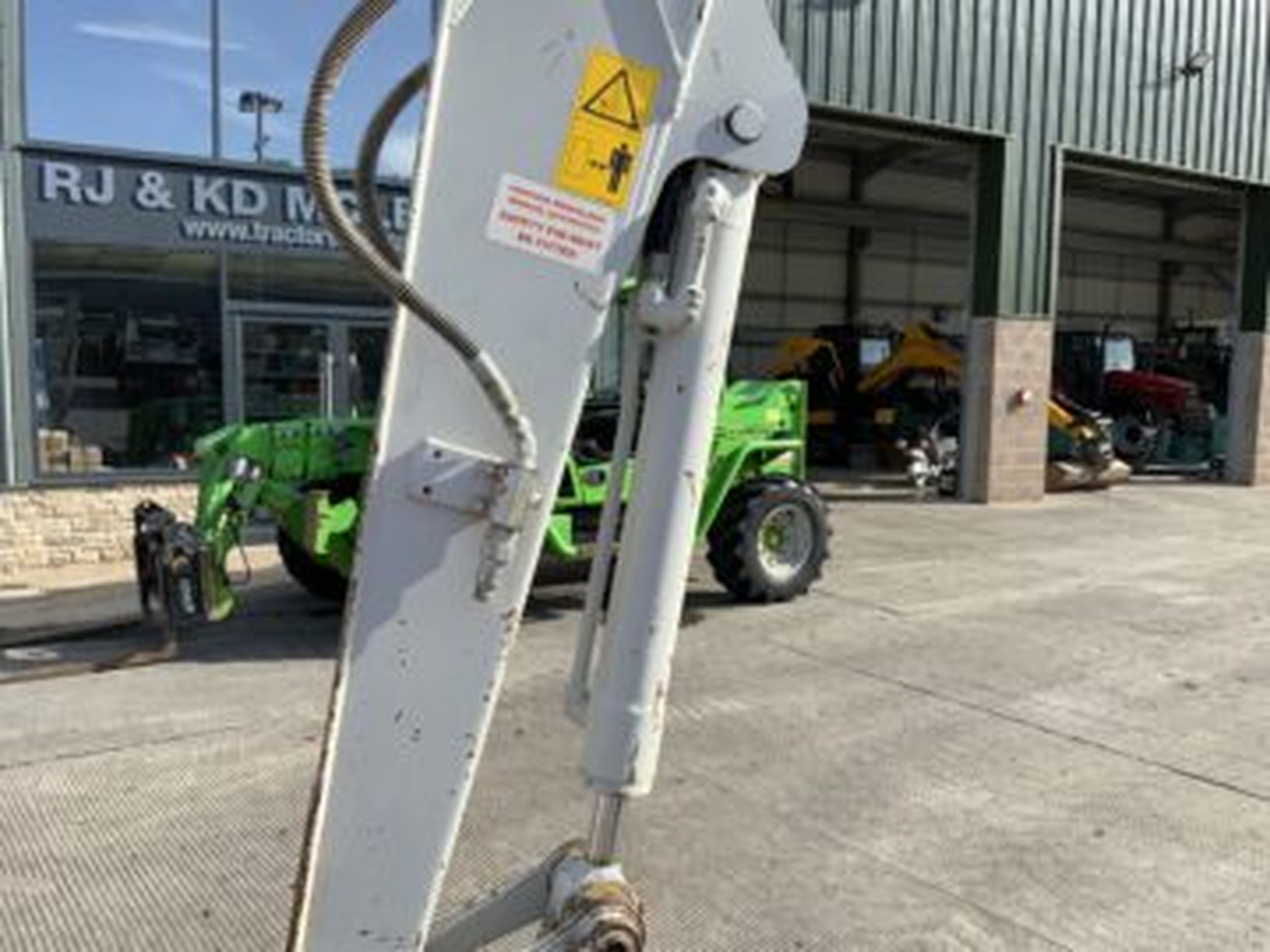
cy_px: 476
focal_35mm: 29
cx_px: 635
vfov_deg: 48.2
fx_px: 1064
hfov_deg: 61.7
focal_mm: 3
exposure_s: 1/944
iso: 16
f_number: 1.8
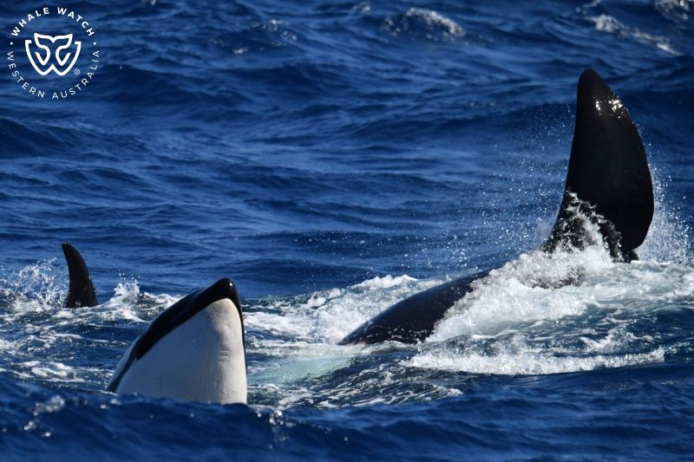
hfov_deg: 5.7
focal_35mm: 360
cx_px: 347
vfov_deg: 3.8
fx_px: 6938
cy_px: 231
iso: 900
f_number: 6
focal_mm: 360
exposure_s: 1/8000
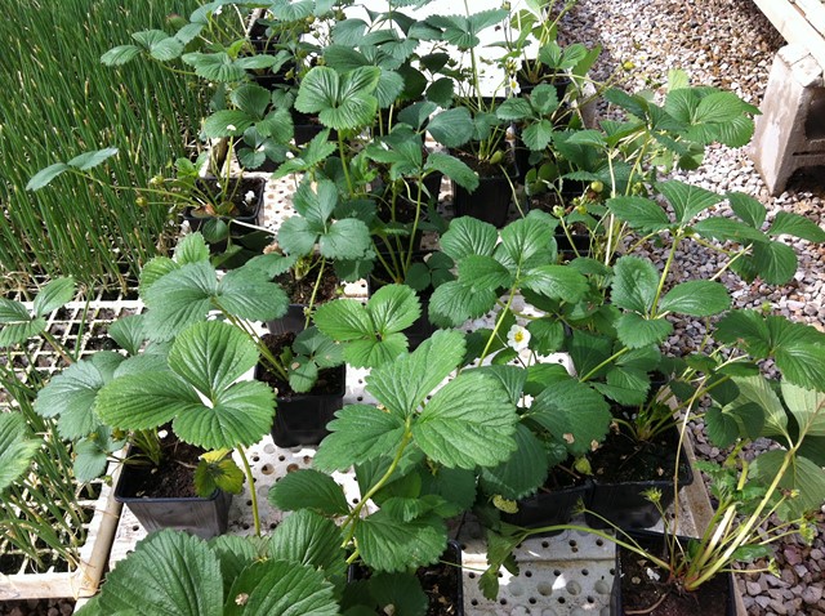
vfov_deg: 40.6
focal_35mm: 35
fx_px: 833
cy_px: 308
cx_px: 412
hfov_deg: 52.7
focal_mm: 3.85
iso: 80
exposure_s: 1/628
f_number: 2.8
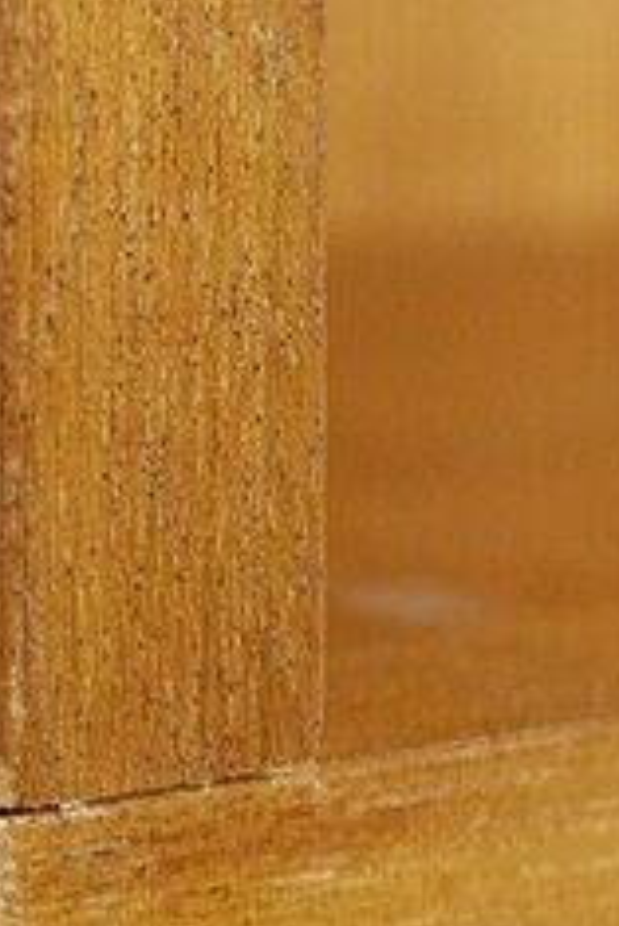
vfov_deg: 13.3
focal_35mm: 153
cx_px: 138
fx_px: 3940
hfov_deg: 9.0
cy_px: 122
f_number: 4.2
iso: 1250
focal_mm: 20.9
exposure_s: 1/30
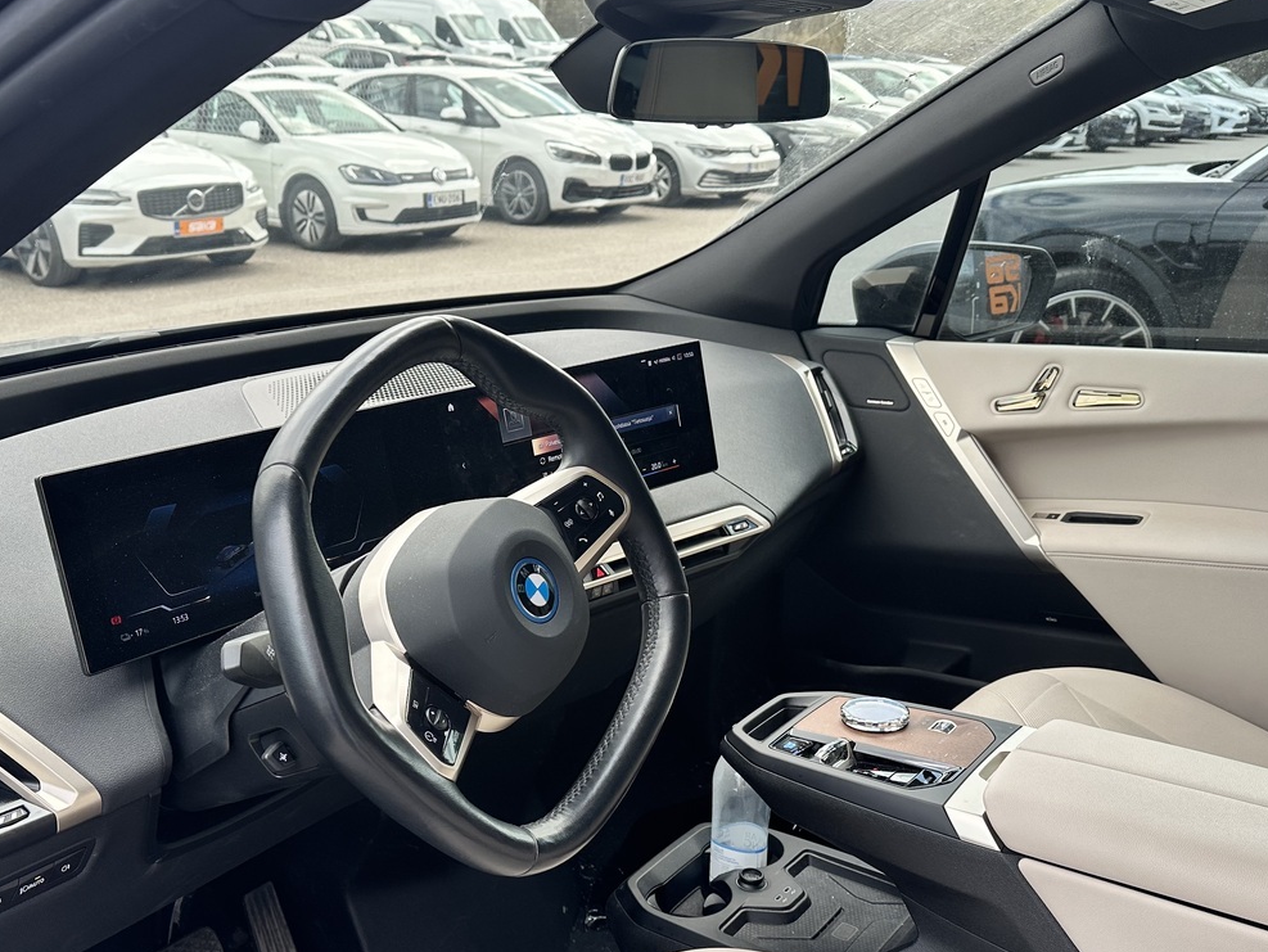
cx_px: 533
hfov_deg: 52.4
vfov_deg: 40.5
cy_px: 592
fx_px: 1283
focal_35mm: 35
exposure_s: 1/535
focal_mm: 6.86
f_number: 1.78
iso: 80
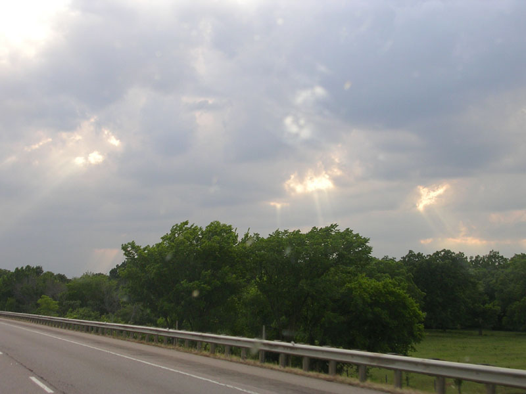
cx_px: 263
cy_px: 197
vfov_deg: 21.9
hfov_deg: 29.0
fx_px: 1018
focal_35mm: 67
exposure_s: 1/240
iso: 50
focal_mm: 10.2
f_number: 3.6
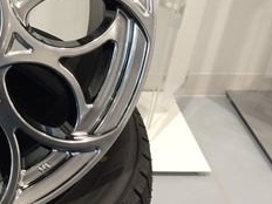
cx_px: -48
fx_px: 629
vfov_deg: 18.1
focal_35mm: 80
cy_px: 20
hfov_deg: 22.6
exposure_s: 1/30
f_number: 2.2
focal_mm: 4.15
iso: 64
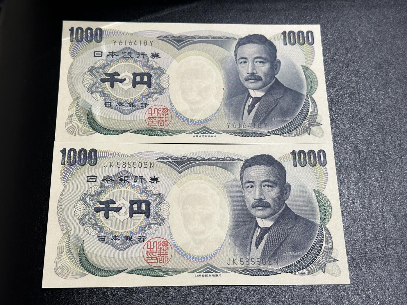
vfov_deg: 30.3
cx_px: 204
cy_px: 152
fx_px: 564
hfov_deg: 39.7
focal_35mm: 48
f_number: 1.78
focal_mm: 6.86
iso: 100
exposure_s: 1/50
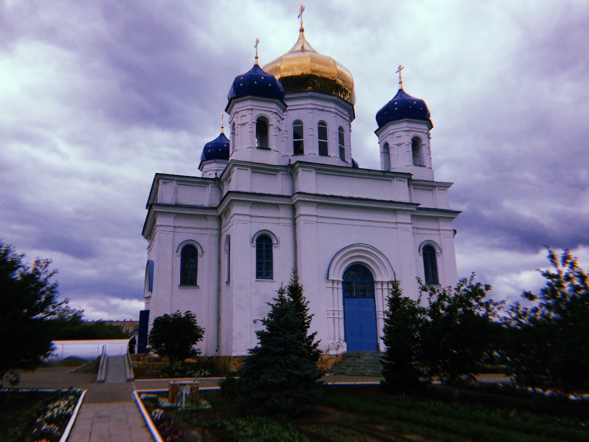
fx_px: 494
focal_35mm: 29
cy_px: 221
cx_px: 294
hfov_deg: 61.6
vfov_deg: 48.2
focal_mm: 4.15
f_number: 2.2
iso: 32
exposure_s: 1/1642
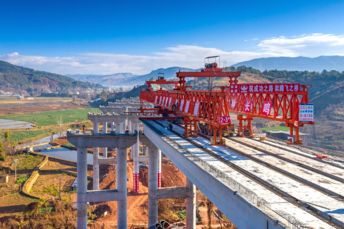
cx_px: 172
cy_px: 114
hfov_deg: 65.5
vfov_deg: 46.4
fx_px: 267
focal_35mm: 28
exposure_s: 1/160
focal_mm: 10.26
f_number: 6.3
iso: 100
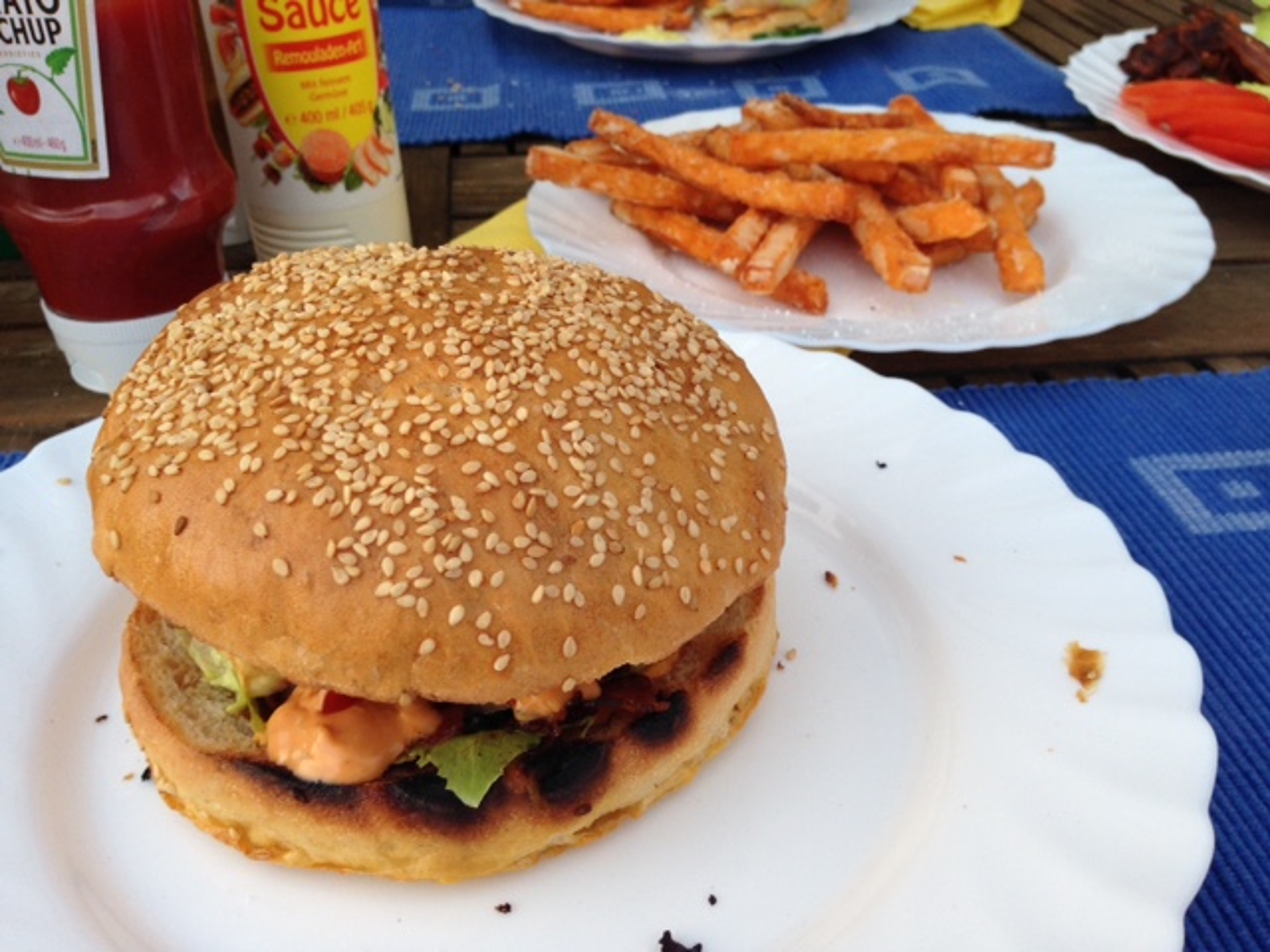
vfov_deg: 42.9
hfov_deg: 55.4
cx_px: 635
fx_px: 1211
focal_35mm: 33
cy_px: 476
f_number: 2.4
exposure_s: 1/40
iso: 50
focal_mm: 4.12
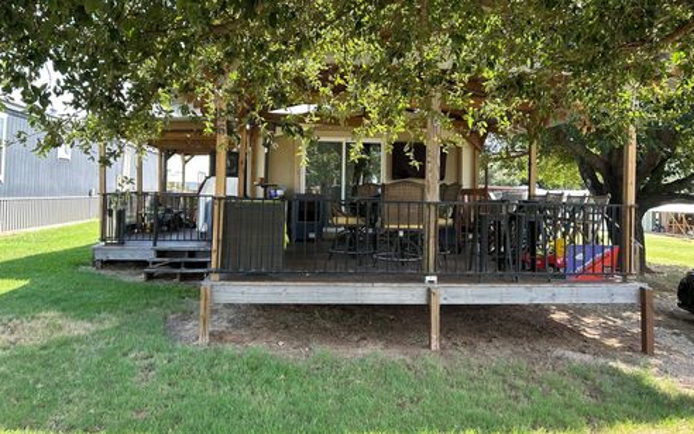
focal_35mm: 28
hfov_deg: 66.4
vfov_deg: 44.3
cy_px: 171
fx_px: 530
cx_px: 346
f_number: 1.5
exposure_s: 1/285
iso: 50
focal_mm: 5.7
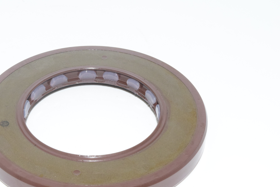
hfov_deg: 21.2
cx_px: 95
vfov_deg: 14.2
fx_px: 747
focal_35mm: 96
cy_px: 124
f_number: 32
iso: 1600
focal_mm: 46
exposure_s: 1/60
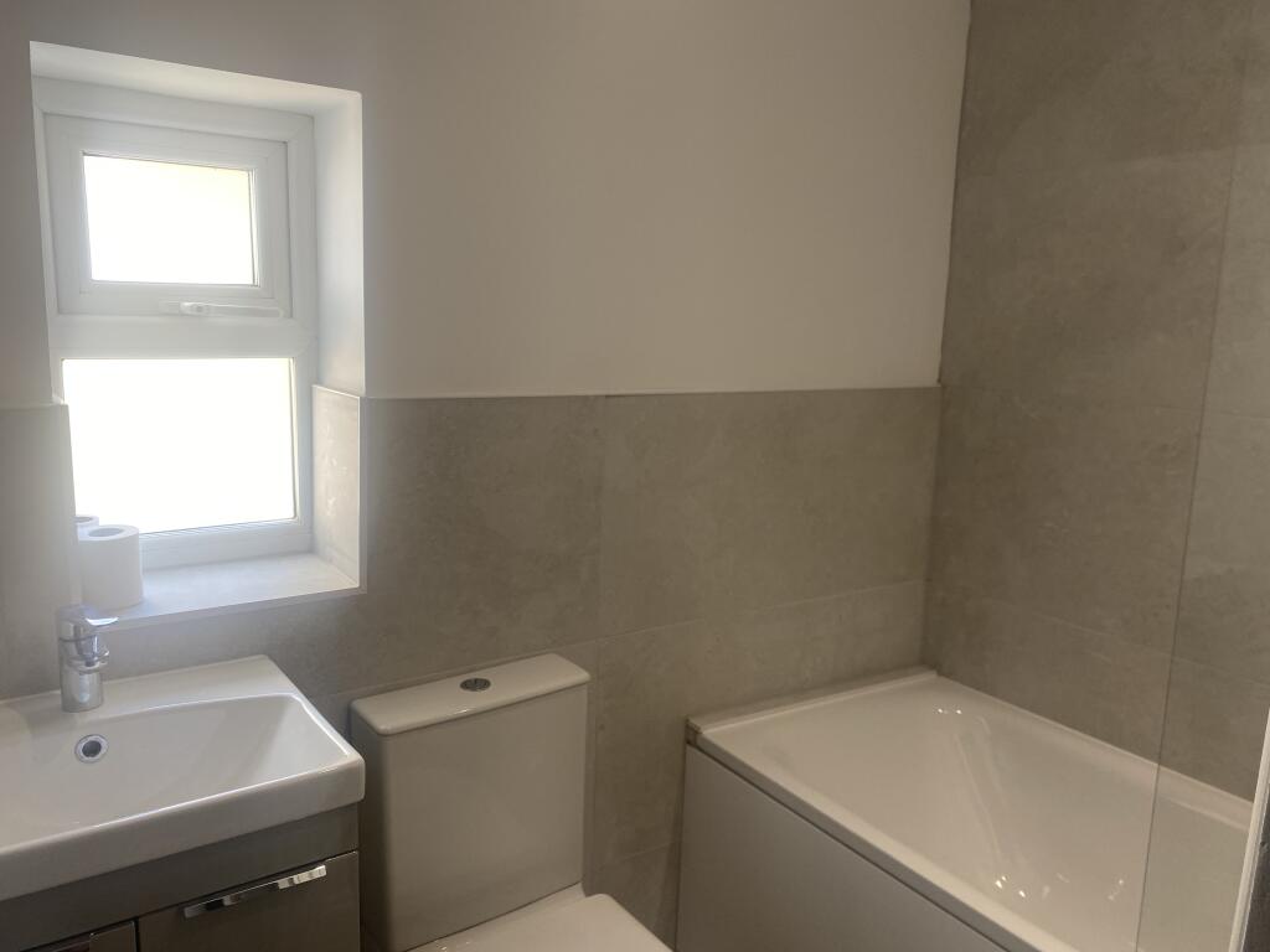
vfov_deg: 53.1
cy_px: 476
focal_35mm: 26
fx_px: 954
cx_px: 635
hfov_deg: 67.3
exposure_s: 1/121
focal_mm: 4.25
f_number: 1.8
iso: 64
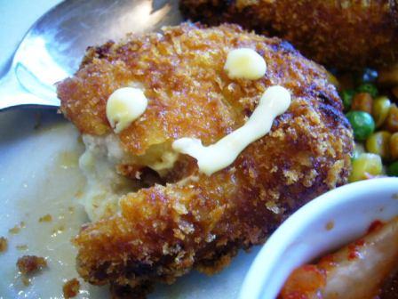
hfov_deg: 52.6
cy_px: 150
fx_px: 402
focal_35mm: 35
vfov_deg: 40.7
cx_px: 199
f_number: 2.8
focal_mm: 5.8
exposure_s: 1/10
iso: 200
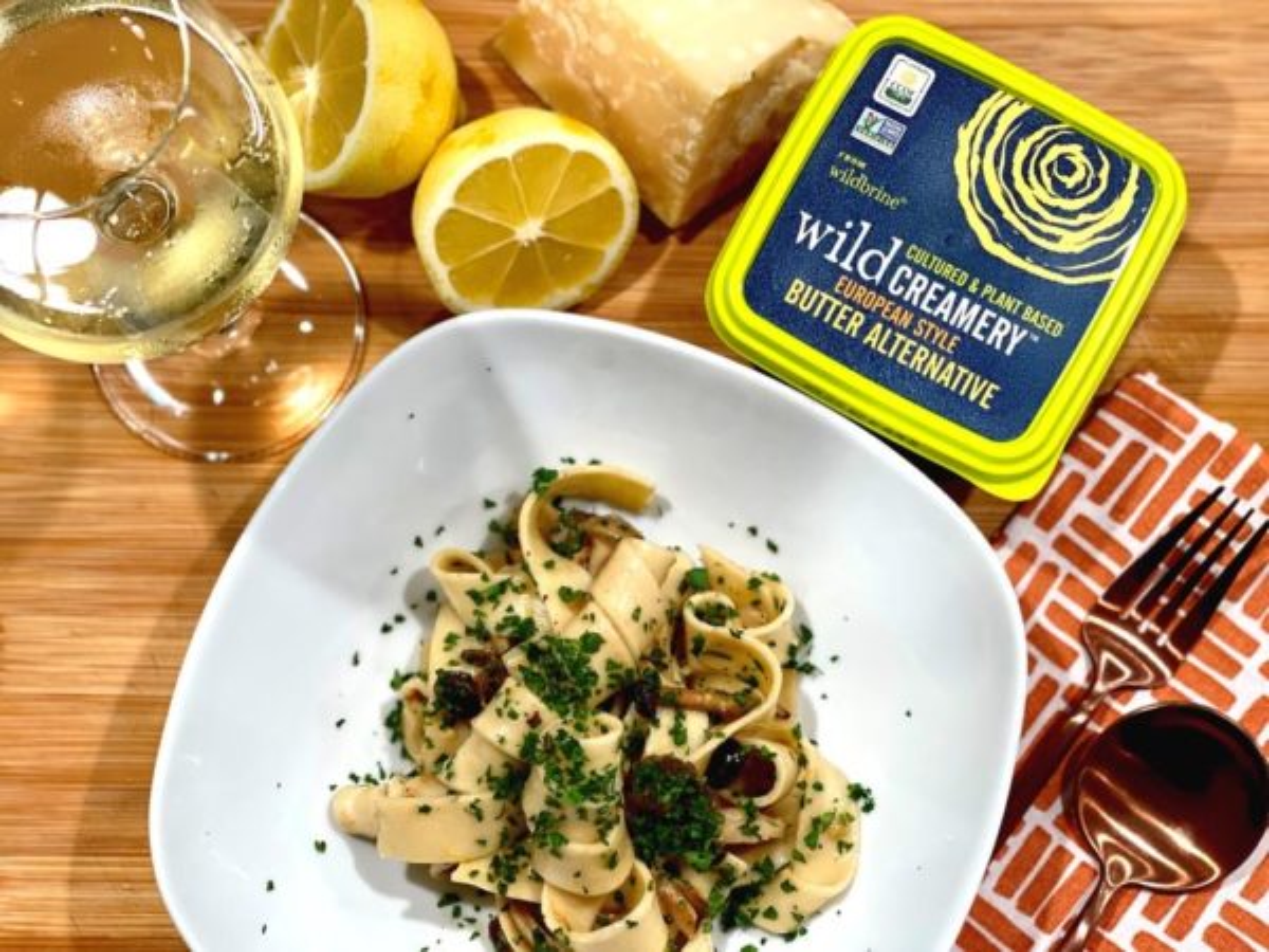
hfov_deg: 30.3
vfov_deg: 22.9
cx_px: 634
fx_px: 2346
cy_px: 476
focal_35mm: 64
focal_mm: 7.5
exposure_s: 1/60
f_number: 2.2
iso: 160
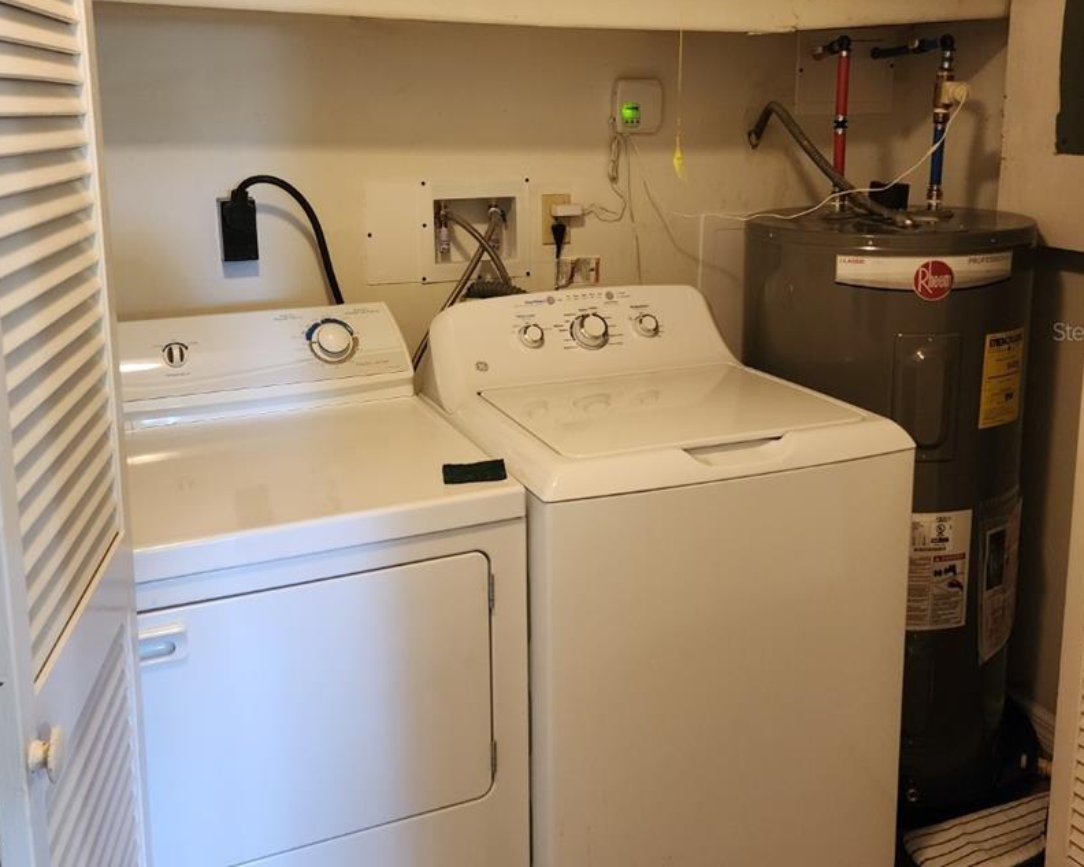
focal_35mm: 34
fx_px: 1091
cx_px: 545
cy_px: 331
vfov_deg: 43.1
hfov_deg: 52.8
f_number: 1.8
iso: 640
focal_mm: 6.4
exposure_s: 1/60
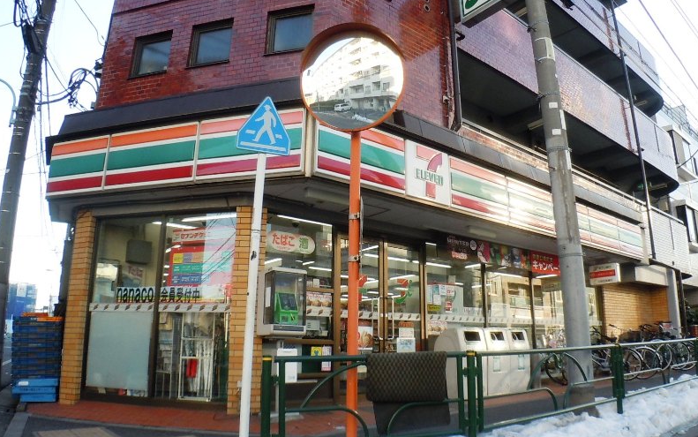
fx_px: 571
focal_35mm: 30
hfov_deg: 62.9
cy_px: 194
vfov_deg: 41.8
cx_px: 349
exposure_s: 1/125
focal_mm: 5
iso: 100
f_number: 3.7
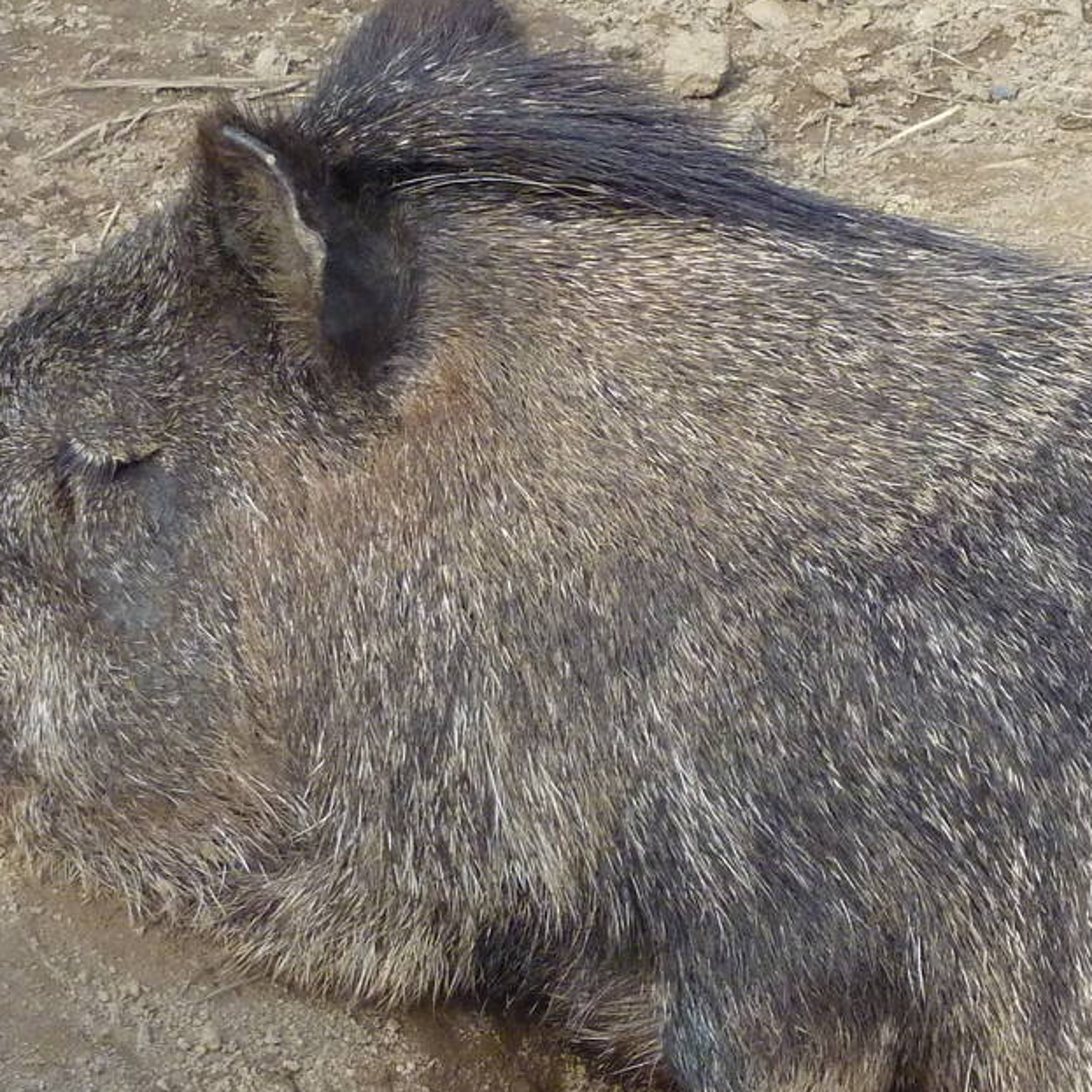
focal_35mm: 118
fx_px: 4211
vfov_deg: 14.8
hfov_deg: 14.6
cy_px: 480
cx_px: 1034
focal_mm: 8.5
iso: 320
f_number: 3.8
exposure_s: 1/500
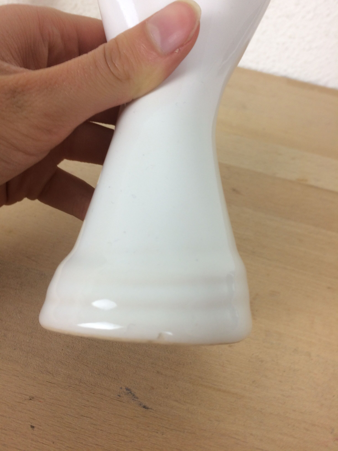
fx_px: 378
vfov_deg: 61.7
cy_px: 226
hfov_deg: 48.2
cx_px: 169
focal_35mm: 29
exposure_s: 1/50
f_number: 2.2
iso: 50
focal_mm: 4.15
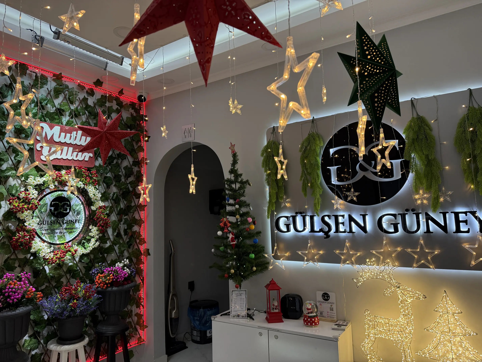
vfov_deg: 56.8
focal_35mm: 24
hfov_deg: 71.6
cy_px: 181
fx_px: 334
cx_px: 241
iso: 160
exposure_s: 1/100
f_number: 1.78
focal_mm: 6.76
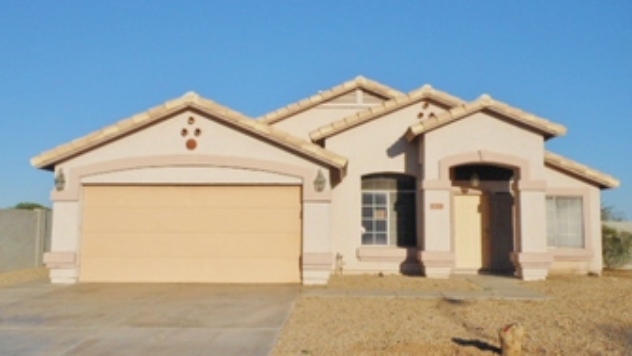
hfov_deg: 54.0
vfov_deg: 32.0
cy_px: 171
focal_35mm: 37
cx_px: 324
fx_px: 620
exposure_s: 1/2000
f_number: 4
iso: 80
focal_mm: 5.9
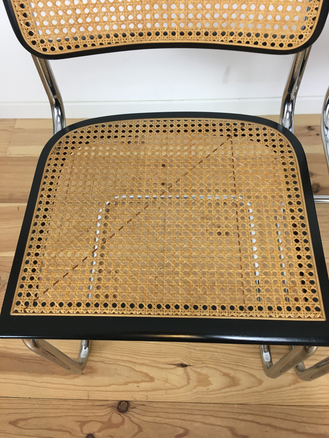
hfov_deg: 48.2
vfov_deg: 61.7
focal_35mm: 29
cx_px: 164
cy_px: 219
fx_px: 367
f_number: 2.2
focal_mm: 4.15
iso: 50
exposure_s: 1/33
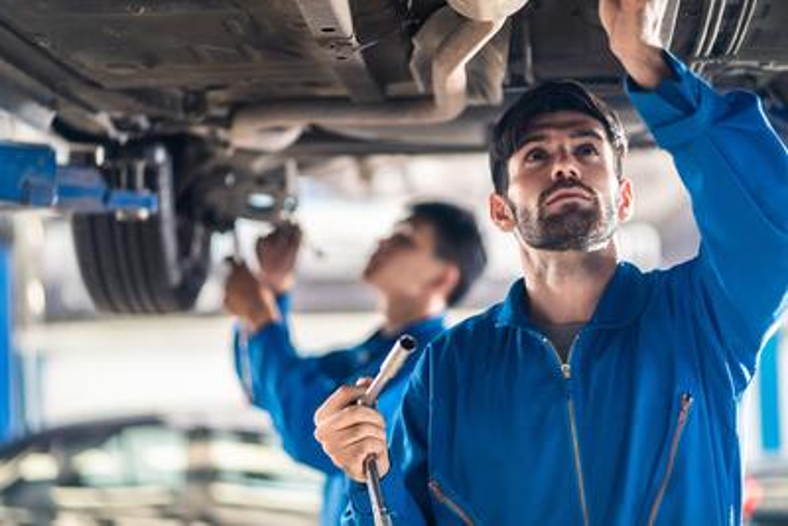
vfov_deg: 16.1
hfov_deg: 23.9
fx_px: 1861
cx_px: 394
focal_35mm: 85
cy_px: 263
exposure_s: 1/250
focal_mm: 85
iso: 640
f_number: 2
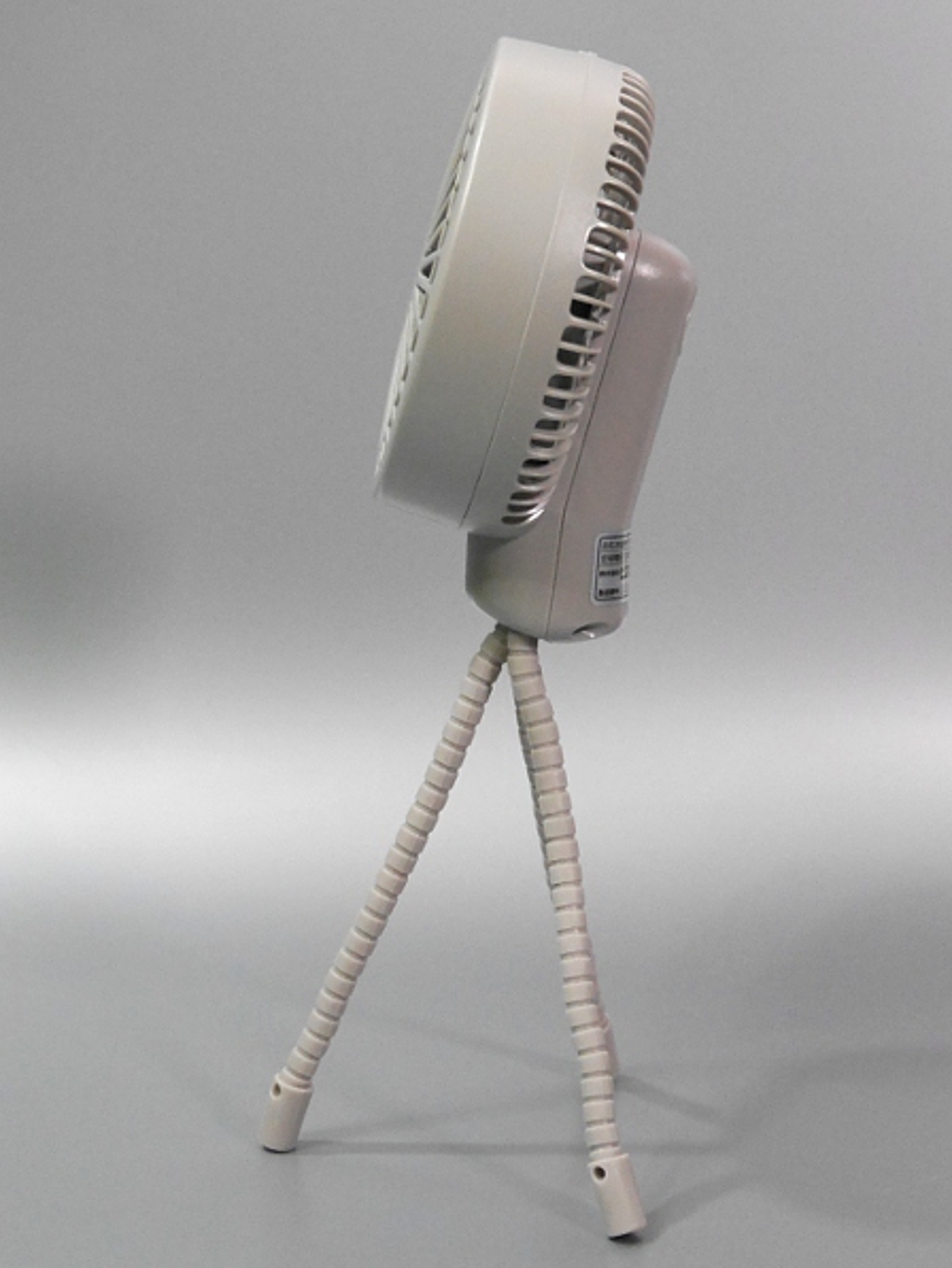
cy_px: 635
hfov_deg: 21.9
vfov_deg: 29.0
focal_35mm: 67
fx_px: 2456
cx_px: 504
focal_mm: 25
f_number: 5
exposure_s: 1/60
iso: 1250
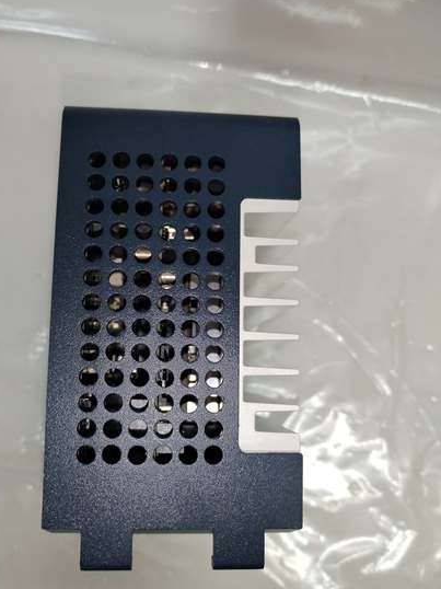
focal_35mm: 29
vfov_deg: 61.7
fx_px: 493
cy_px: 304
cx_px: 198
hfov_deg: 48.1
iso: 150
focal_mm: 4.75
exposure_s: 1/50
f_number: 1.8
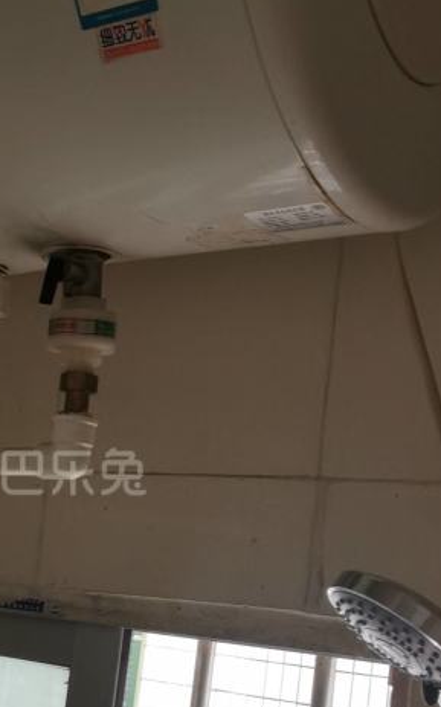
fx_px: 1270
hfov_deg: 19.3
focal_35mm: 66
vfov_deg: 30.9
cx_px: 24
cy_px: 457
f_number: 1.8
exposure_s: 1/50
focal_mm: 5.58
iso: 125
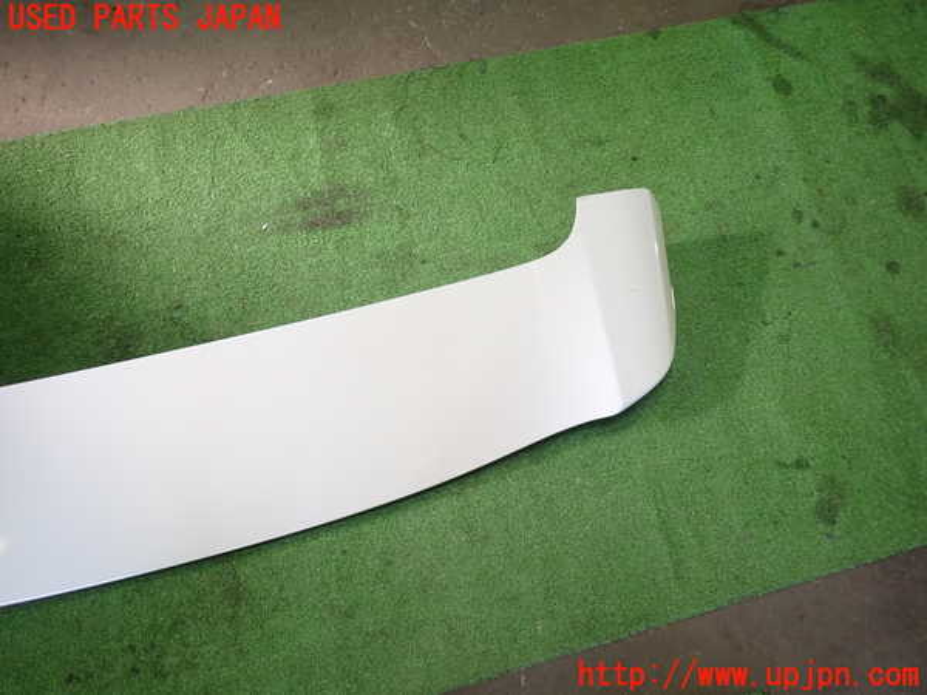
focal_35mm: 25
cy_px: 348
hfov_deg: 69.4
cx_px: 464
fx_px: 669
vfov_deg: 54.9
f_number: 2
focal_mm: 4.5
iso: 200
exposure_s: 1/50
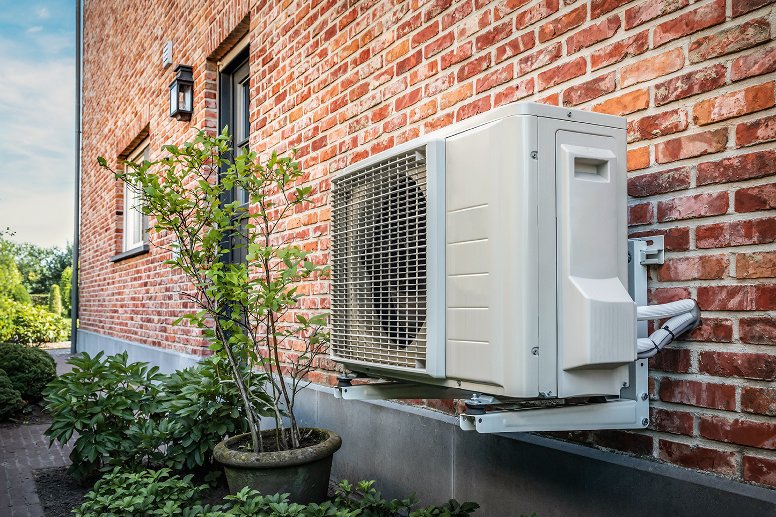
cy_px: 258
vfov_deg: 40.0
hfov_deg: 57.2
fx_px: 711
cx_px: 388
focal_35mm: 33
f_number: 6.3
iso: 400
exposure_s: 1/250
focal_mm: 22
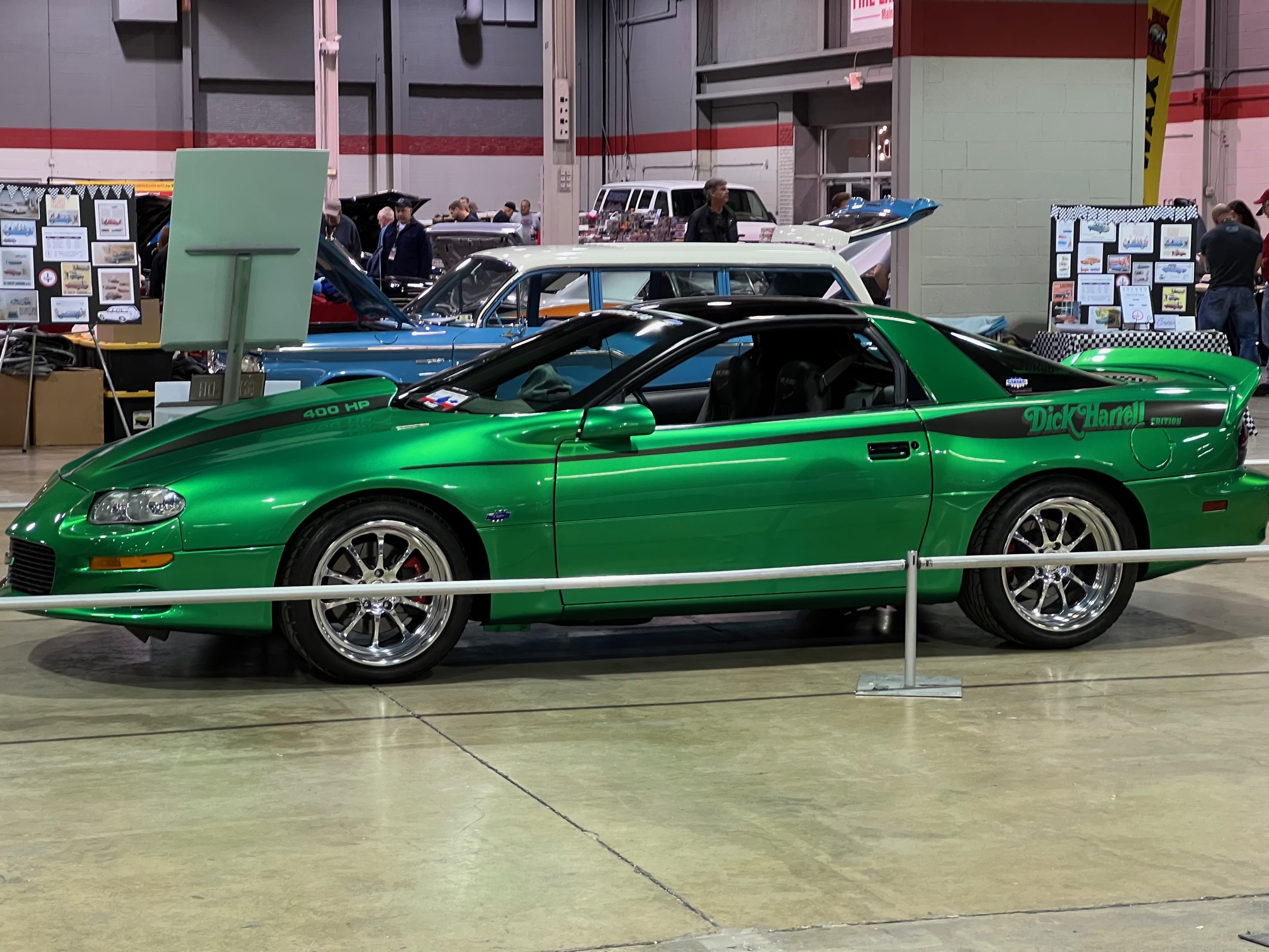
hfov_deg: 25.3
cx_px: 634
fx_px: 2823
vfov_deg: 19.1
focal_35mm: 77
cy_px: 476
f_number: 2.8
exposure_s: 1/60
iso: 320
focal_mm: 9
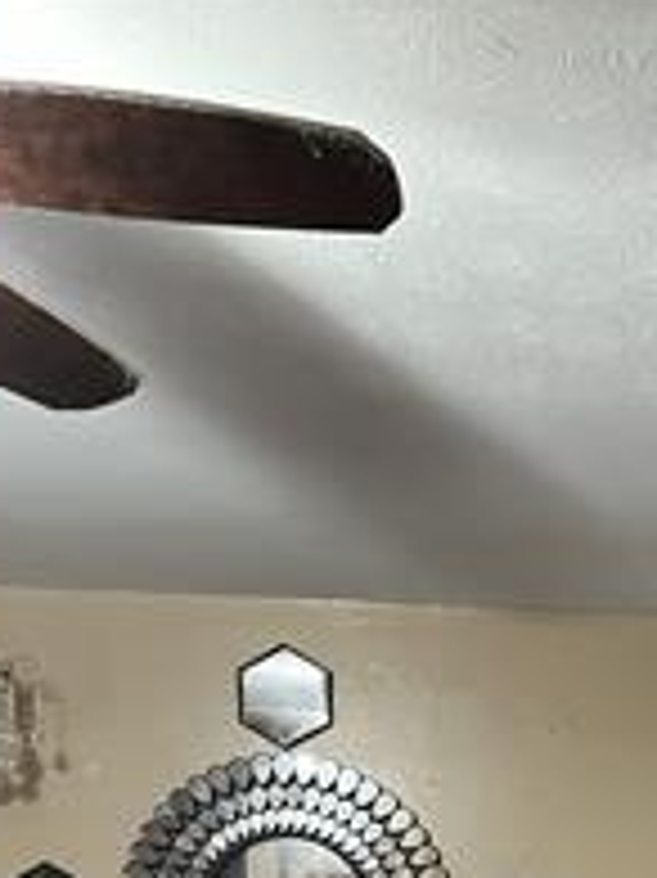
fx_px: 1621
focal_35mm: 64
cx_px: 747
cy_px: 1058
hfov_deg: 21.6
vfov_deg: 26.8
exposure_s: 1/40
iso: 400
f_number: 1.5
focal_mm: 5.7
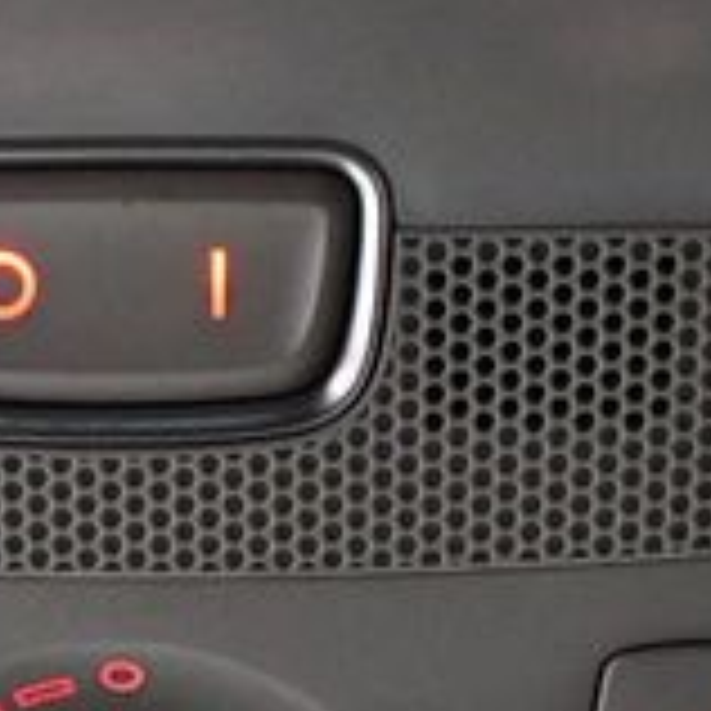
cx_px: 50
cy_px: 632
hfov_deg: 13.9
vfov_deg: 13.9
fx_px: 2882
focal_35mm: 124
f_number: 3.5
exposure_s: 1/60
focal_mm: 18
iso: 4500
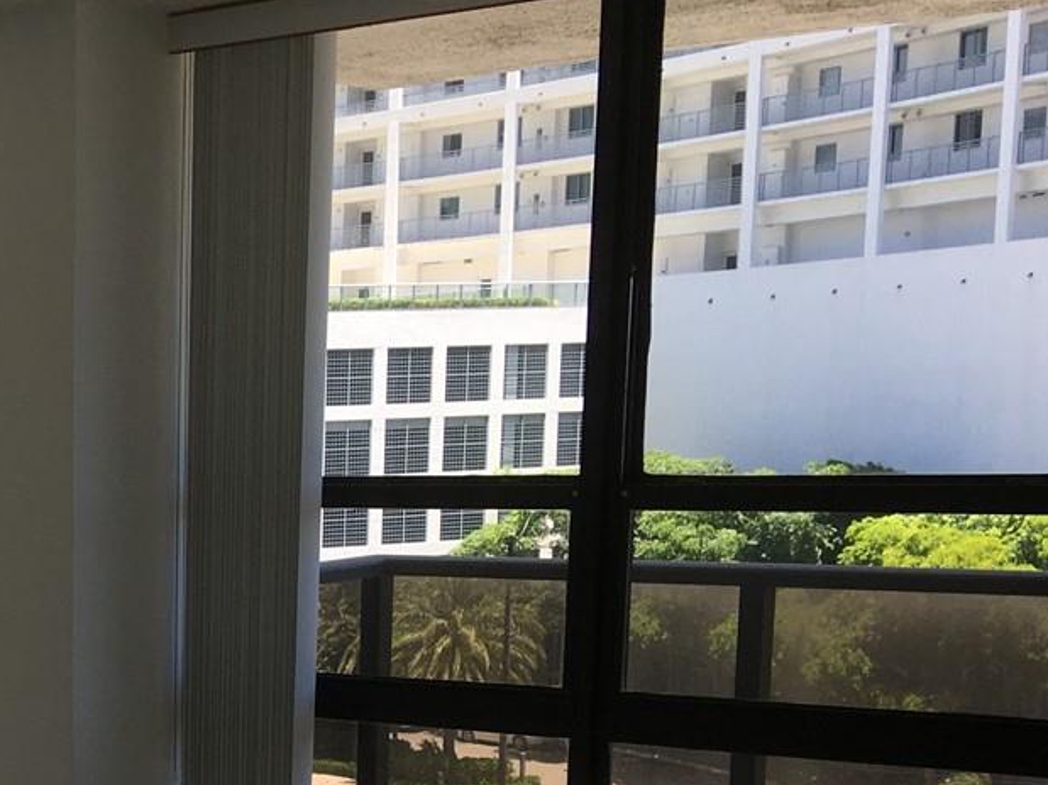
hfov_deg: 23.8
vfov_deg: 18.9
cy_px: 839
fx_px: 2270
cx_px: -200
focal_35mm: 75
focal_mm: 4.15
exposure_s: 1/530
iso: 25
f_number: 2.2
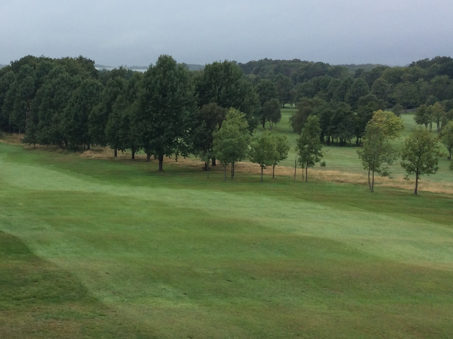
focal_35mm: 51
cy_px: 81
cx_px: 133
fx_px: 667
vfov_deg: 28.0
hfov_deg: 36.9
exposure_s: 1/245
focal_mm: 3.3
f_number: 2.4
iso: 32
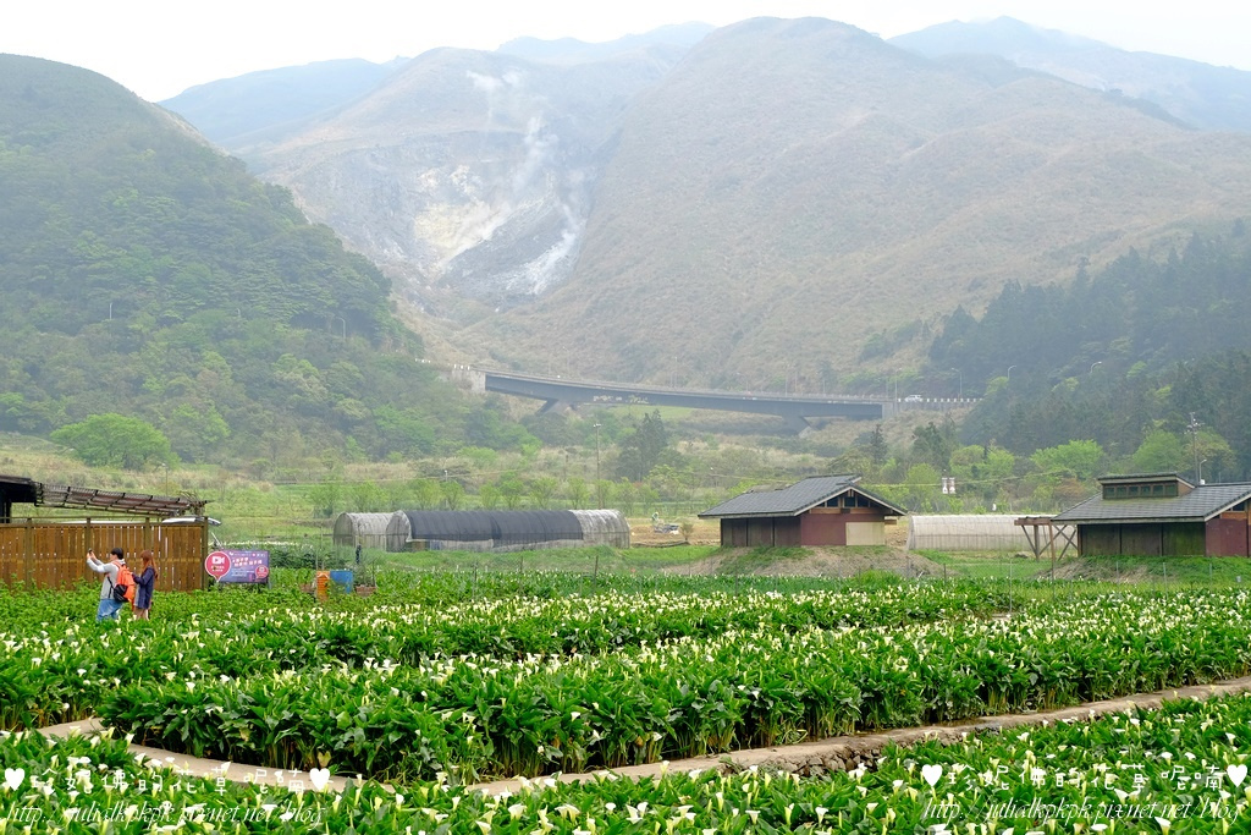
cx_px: 626
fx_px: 1946
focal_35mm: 56
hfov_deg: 35.6
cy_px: 418
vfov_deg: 24.2
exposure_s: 1/600
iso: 400
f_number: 6.4
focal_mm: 37.1
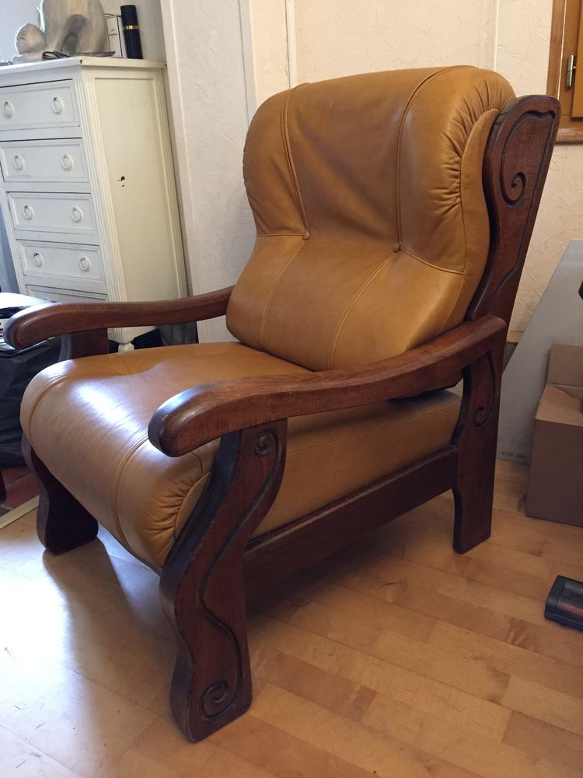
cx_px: 292
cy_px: 389
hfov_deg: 48.2
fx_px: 651
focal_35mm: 29
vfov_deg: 61.7
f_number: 2.2
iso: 250
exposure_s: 1/33
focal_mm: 4.15
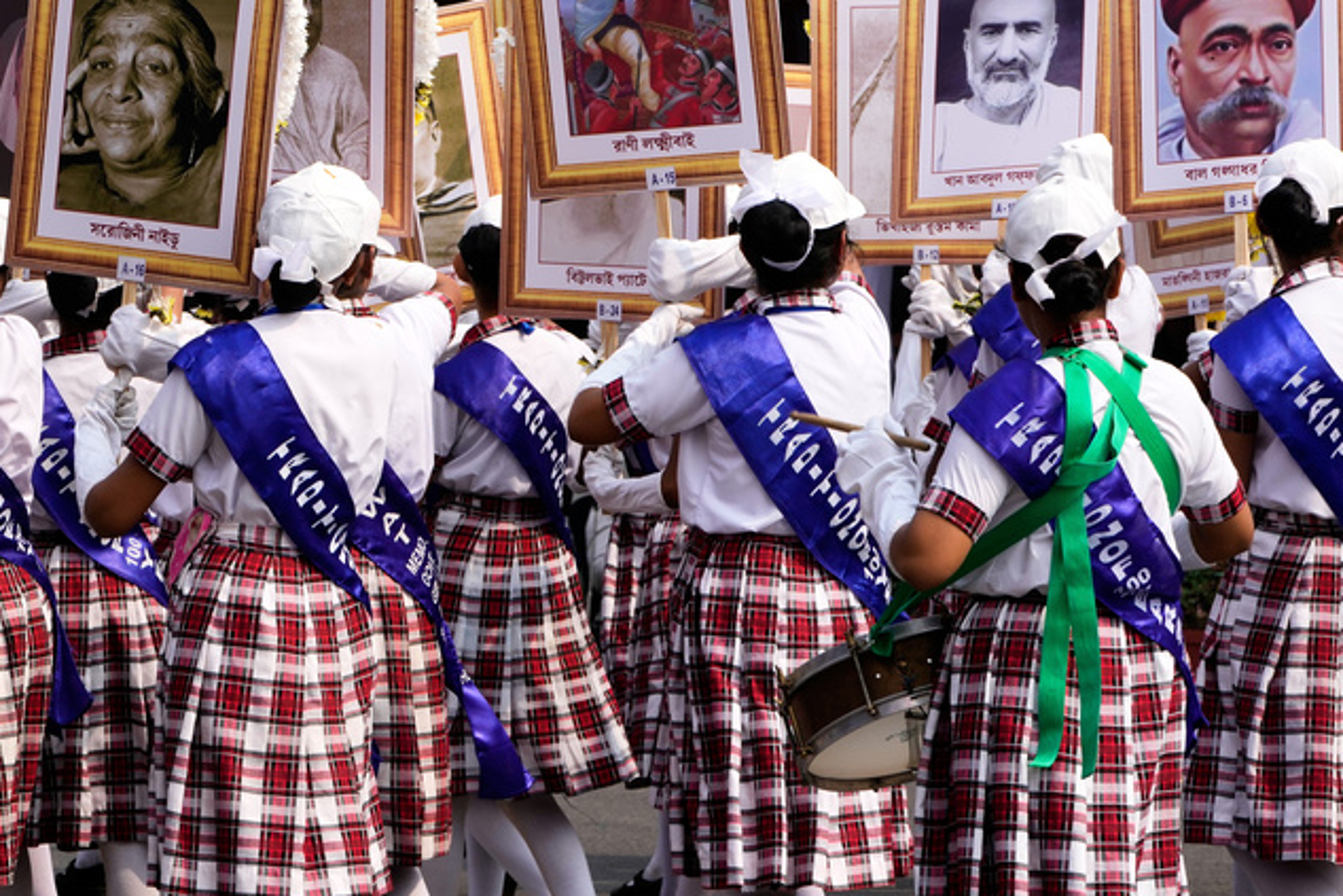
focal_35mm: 231
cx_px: 282
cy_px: 185
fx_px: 8619
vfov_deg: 5.9
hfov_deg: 8.9
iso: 400
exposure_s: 1/500
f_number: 13
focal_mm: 143
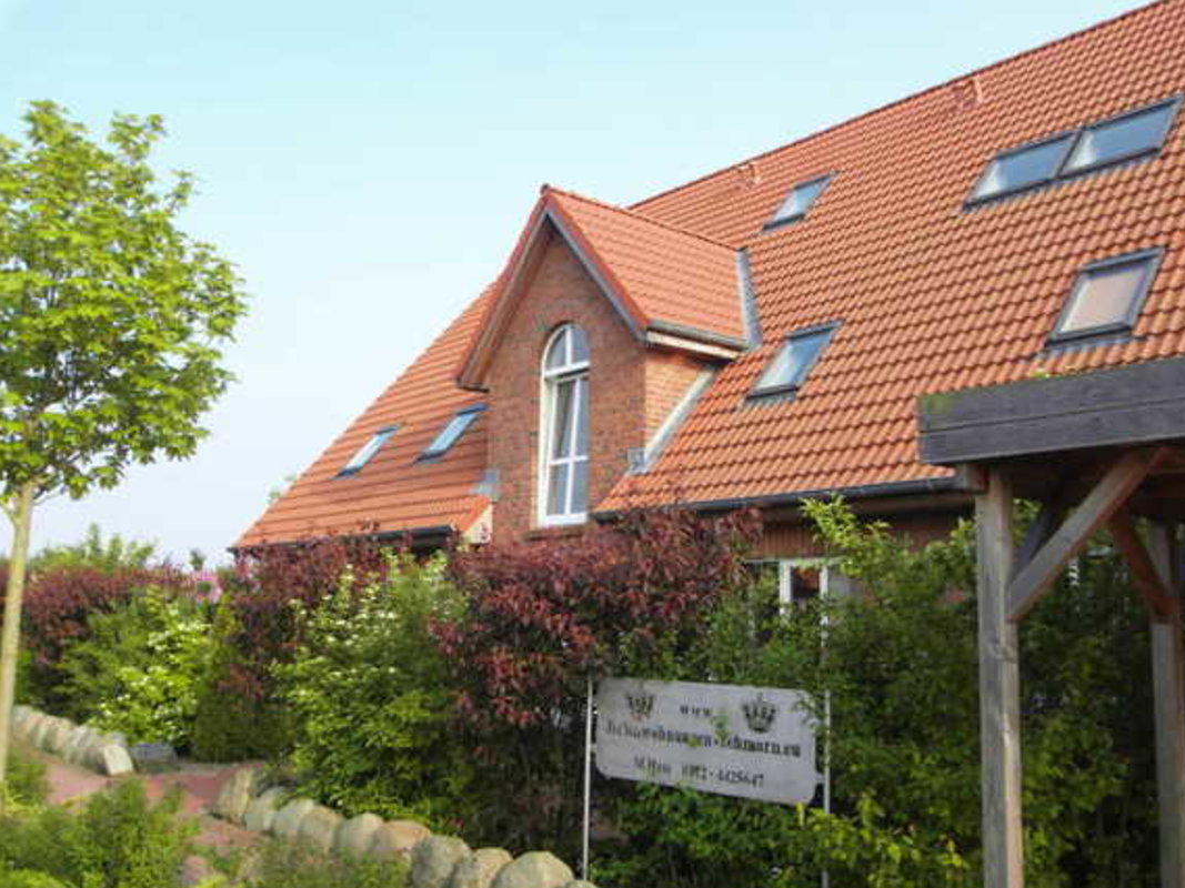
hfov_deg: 51.3
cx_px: 630
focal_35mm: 36
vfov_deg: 39.6
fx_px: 1232
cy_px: 481
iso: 80
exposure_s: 1/80
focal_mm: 5.7
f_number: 8
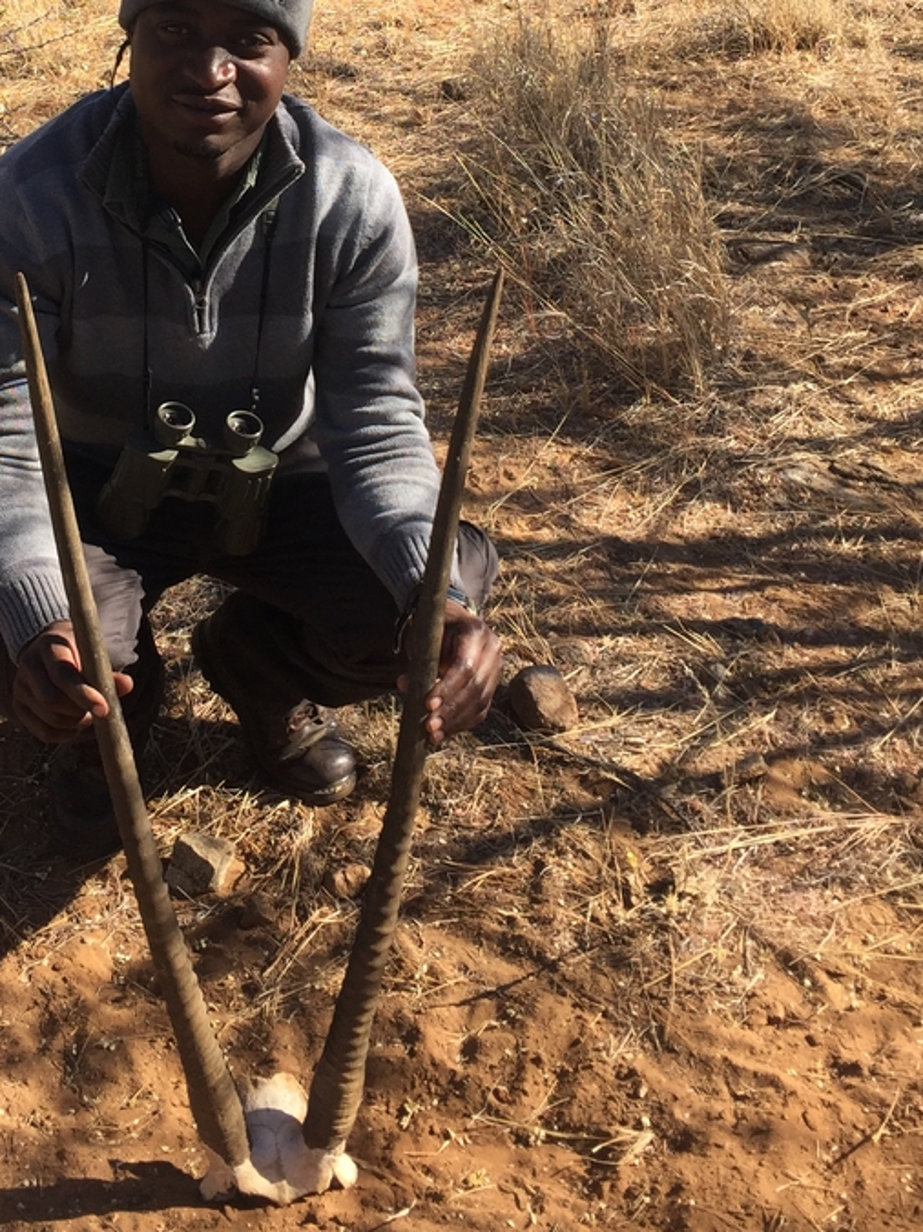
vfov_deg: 33.9
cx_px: 219
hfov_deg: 26.2
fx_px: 1956
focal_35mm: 55
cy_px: 237
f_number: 2.2
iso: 32
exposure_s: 1/791
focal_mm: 4.15
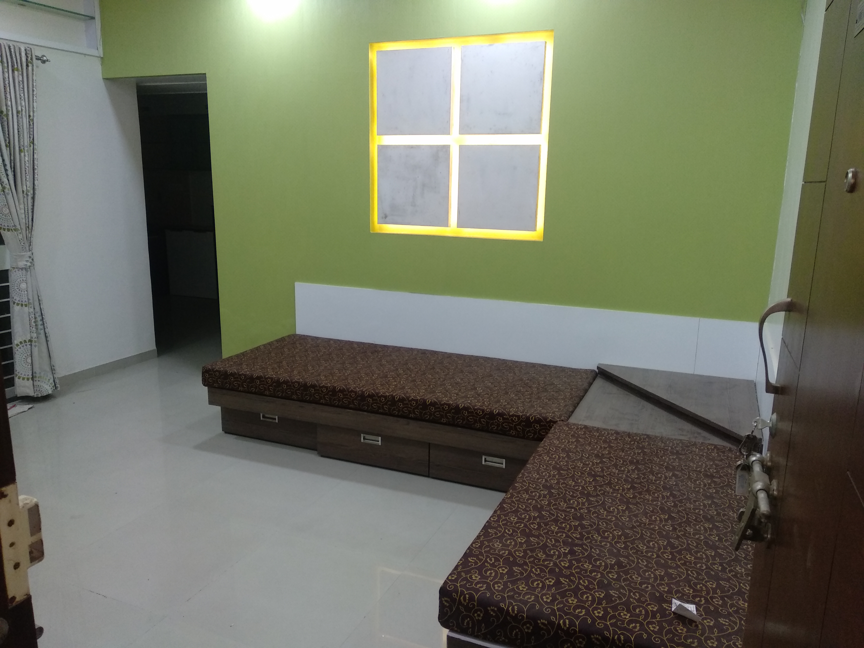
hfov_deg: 67.3
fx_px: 649
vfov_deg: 53.1
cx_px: 432
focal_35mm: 26
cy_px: 324
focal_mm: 3.81
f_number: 2.2
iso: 400
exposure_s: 1/50
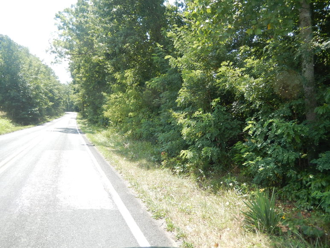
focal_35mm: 25
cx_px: 165
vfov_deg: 54.9
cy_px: 124
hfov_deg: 69.4
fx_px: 238
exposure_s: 1/320
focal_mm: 4.5
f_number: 3.4
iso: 125
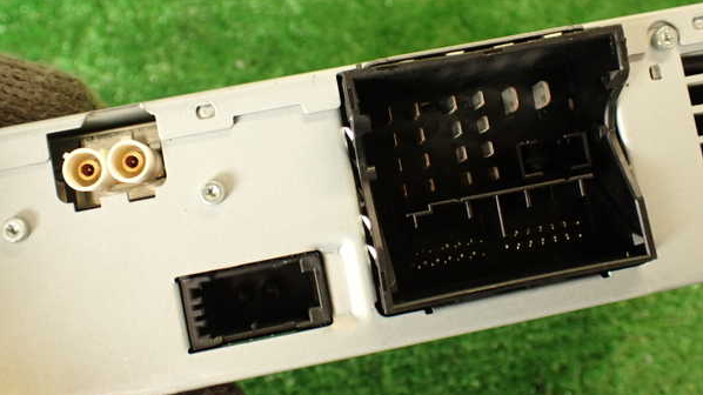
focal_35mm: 35
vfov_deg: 33.7
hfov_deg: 56.6
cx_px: 352
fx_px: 652
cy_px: 187
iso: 250
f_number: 2.4
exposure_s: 1/30
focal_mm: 5.79
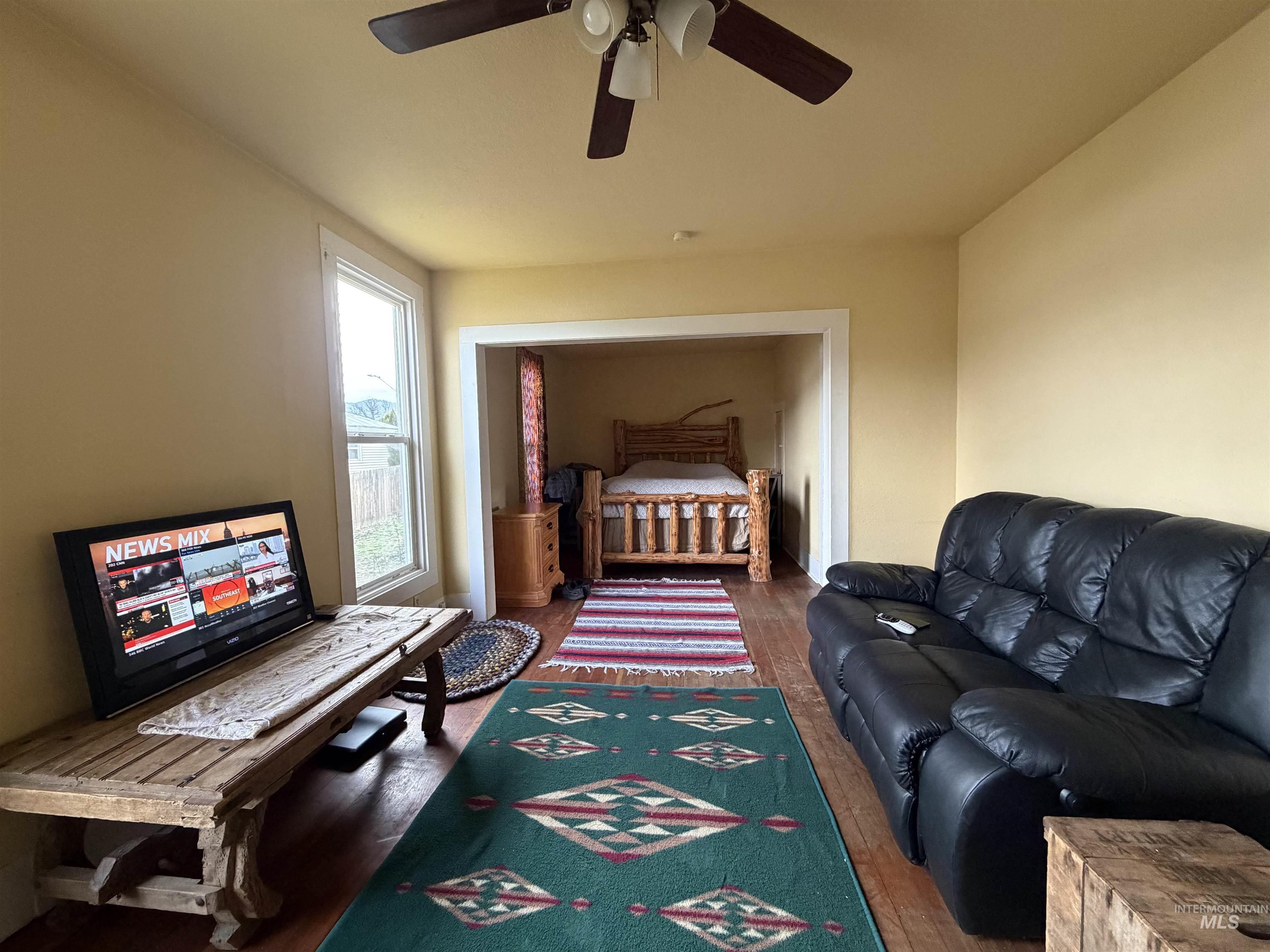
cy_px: 476
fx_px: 514
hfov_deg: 102.1
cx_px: 635
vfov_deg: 85.7
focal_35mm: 14
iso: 500
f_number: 2.2
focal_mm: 2.22
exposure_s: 1/60
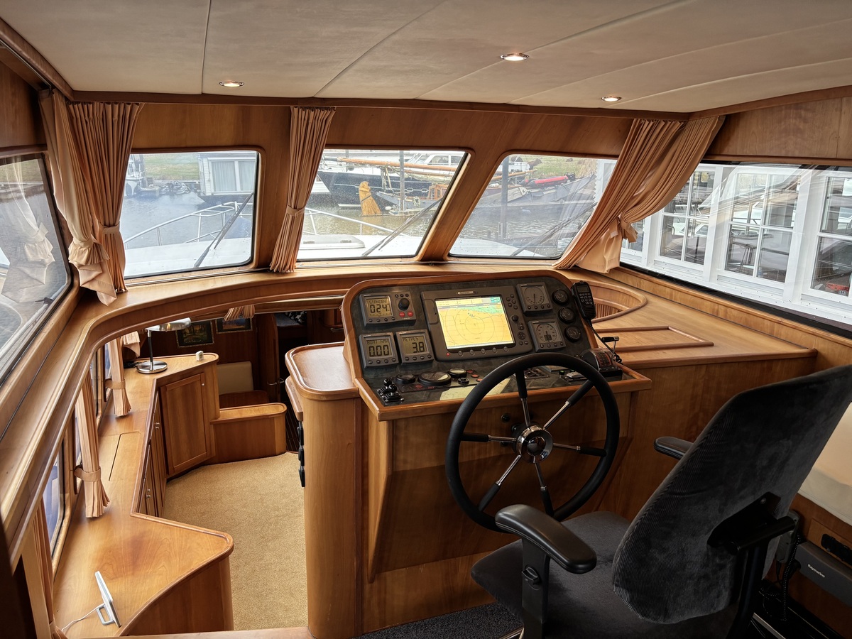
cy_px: 320
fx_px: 640
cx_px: 426
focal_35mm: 26
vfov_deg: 53.1
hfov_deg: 67.3
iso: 125
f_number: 1.6
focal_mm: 5.96
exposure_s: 1/88
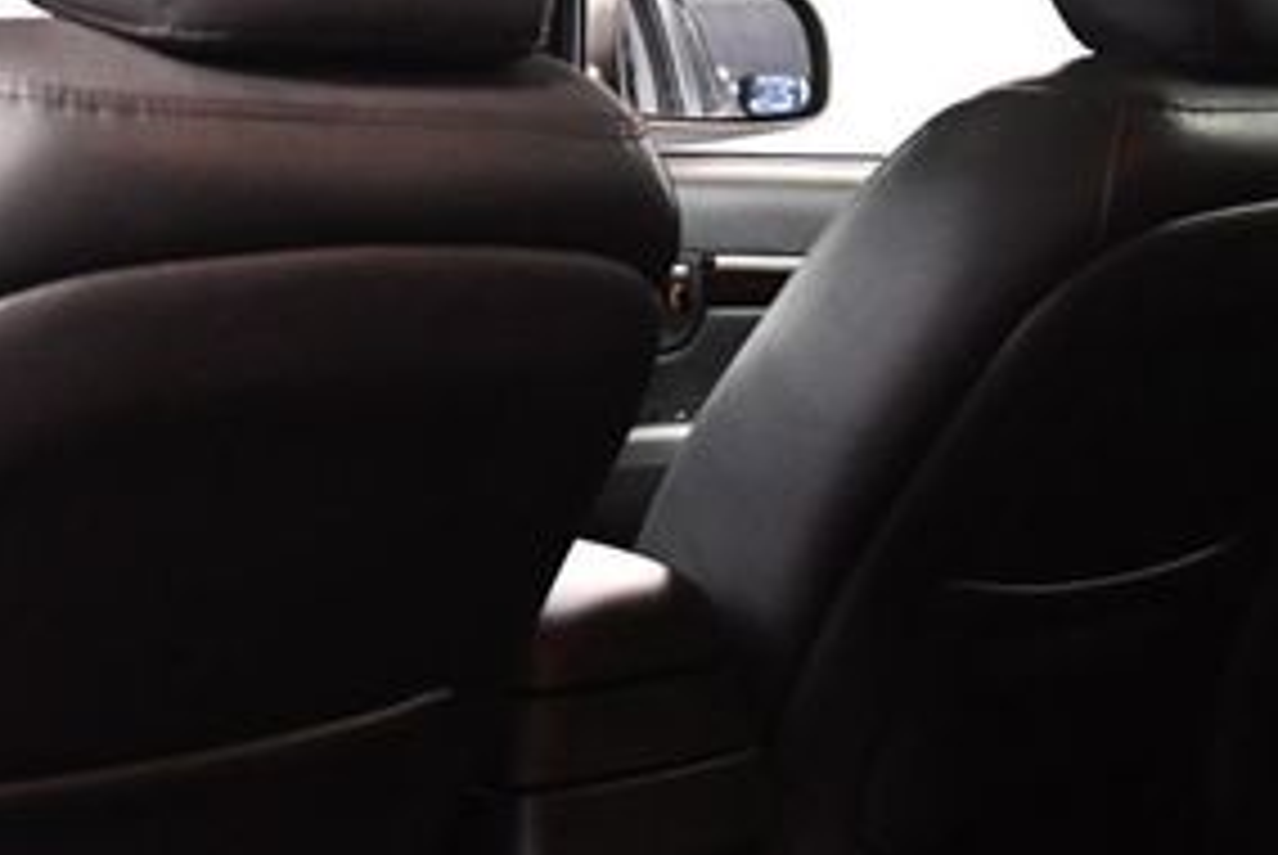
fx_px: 2878
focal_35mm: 81
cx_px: 423
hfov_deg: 24.9
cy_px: 234
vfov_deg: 16.8
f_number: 3.5
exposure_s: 1/80
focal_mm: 18
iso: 3200
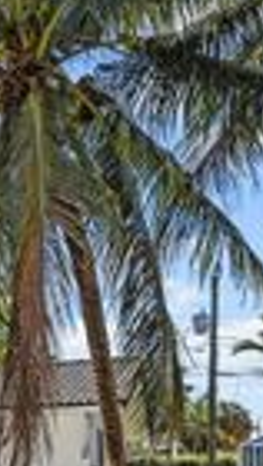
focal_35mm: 60
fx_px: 742
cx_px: -343
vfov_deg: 32.4
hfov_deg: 14.4
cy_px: 454
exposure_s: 1/2000
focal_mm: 16
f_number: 8
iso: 400
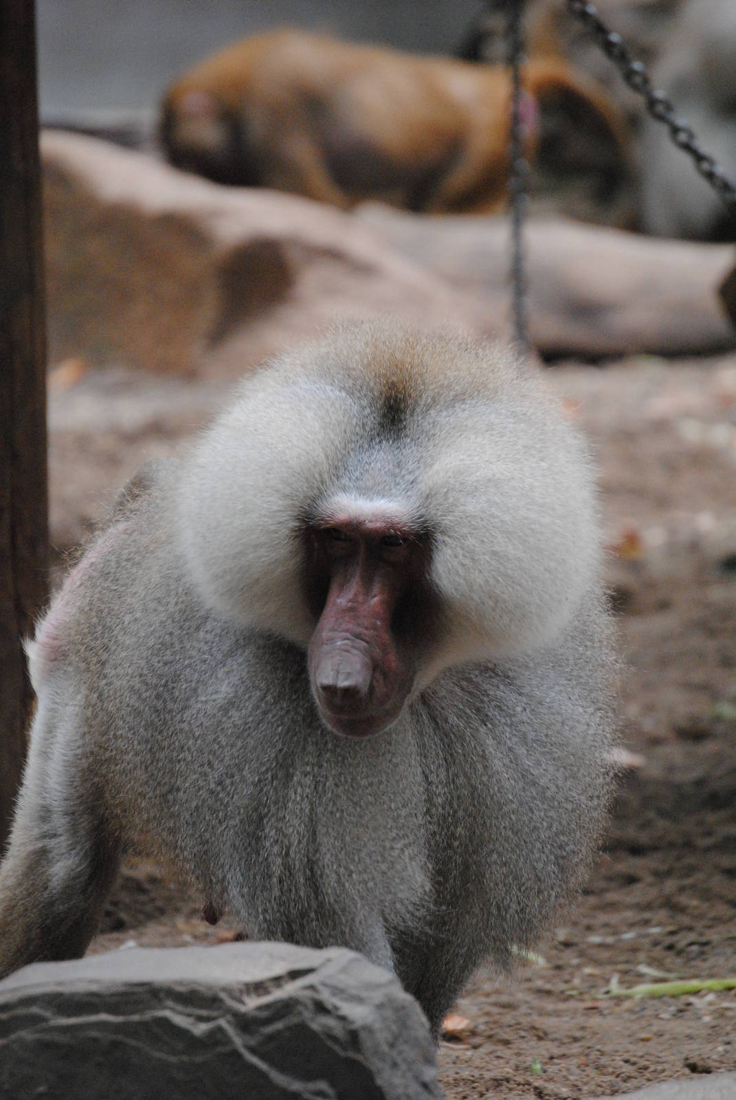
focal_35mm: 300
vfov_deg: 6.9
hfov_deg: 4.6
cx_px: 368
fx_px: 9174
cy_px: 550
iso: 1250
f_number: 5.6
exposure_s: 1/500
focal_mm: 200
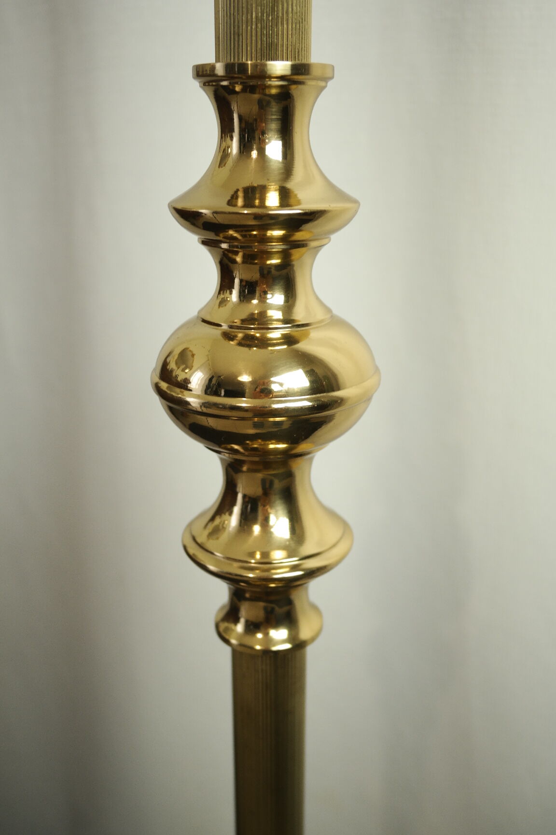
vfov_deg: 48.5
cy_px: 418
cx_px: 278
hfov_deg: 33.4
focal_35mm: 40
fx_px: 927
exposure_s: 1/30
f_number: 6.3
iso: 400
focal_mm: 26
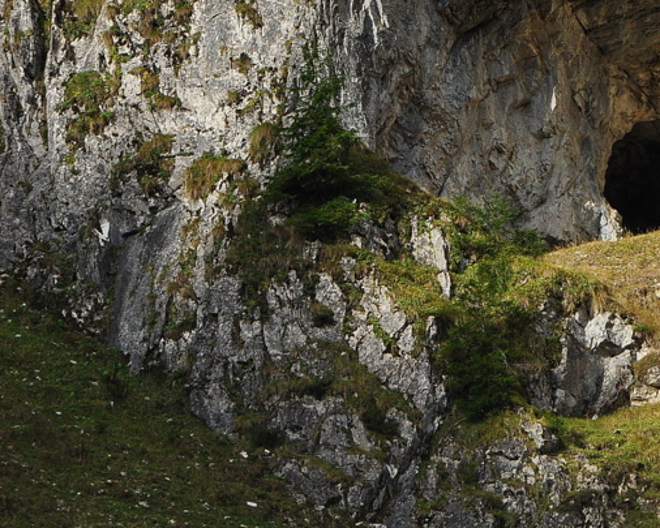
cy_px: 130
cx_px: 687
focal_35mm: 350
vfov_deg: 4.4
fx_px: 6840
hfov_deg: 5.5
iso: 400
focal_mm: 105
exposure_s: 1/200
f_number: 16
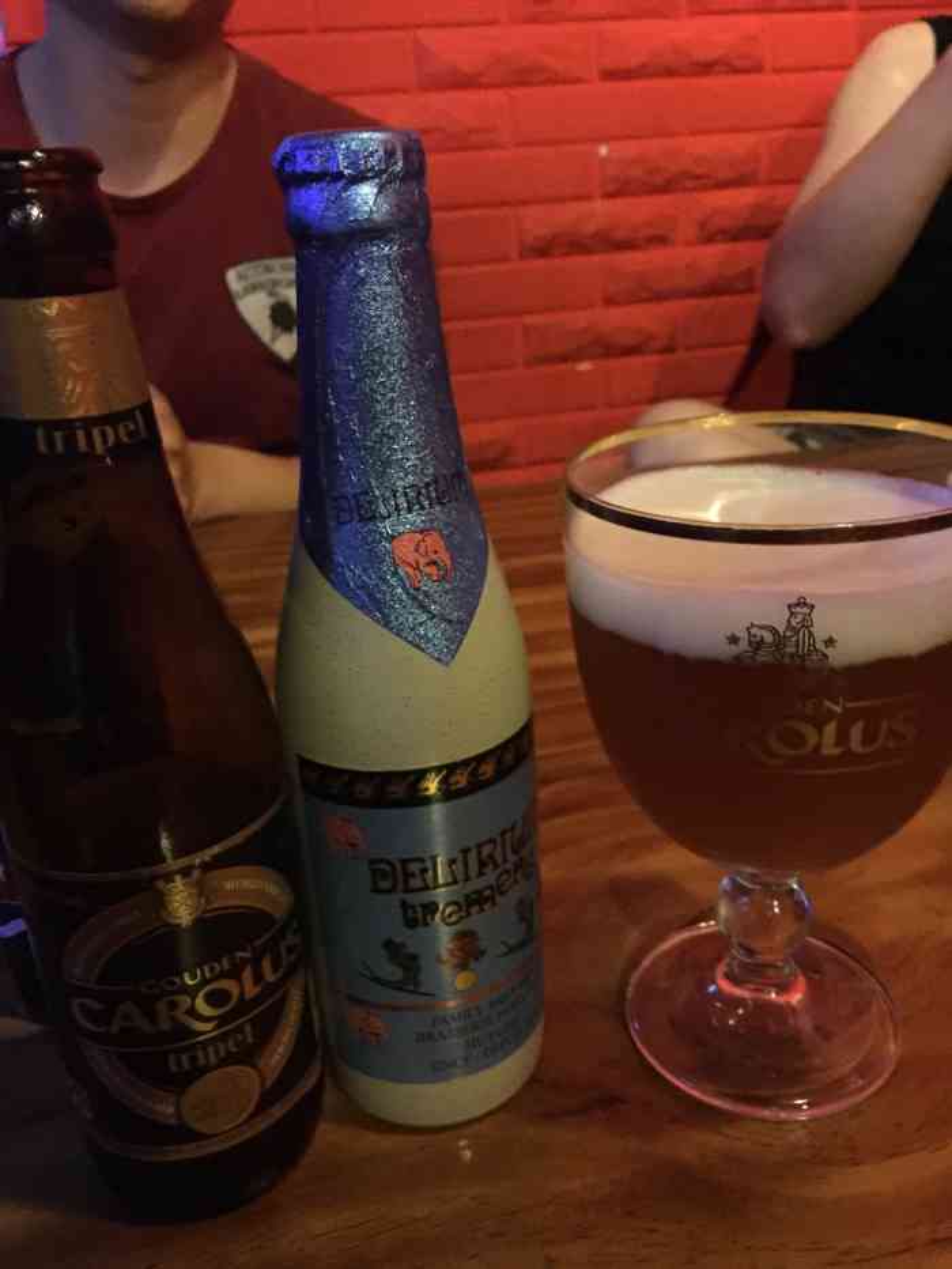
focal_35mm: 29
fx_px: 1063
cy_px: 634
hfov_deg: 48.2
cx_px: 476
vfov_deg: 61.7
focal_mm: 4.15
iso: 320
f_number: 2.2
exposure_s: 1/4
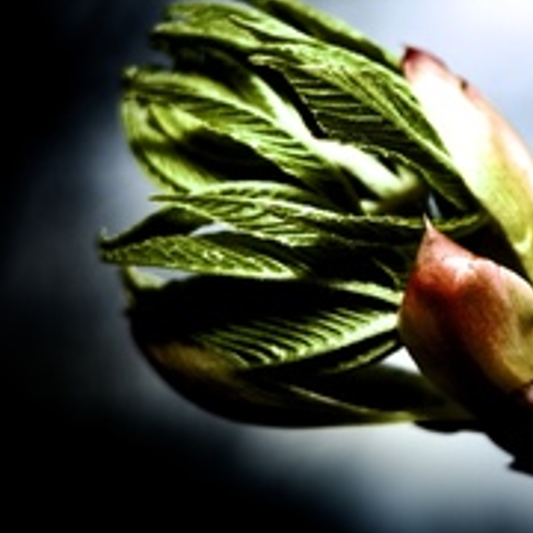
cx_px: 622
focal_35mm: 85
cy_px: 184
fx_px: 1481
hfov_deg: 19.3
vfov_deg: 20.3
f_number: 2.8
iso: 100
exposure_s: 1/640
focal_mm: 26
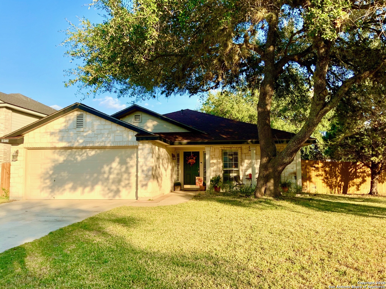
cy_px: 144
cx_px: 193
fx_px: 323
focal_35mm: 29
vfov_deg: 48.2
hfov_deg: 61.7
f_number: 1.8
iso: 16
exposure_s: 1/691
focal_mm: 3
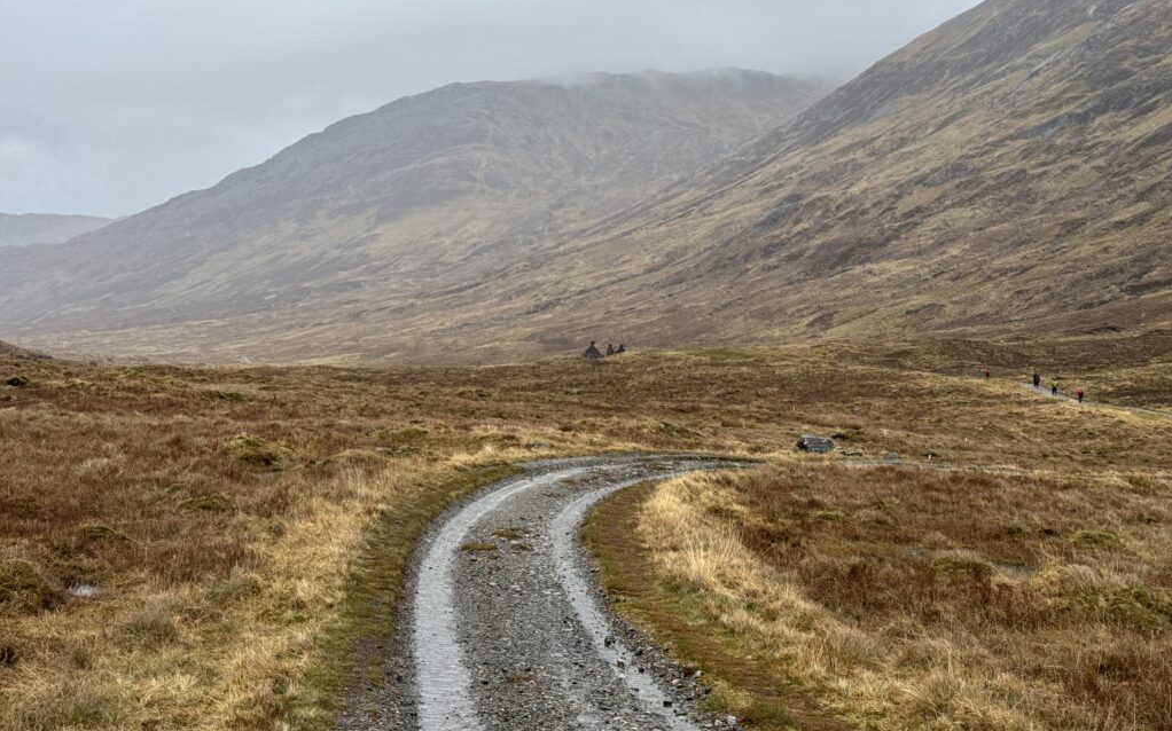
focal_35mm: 51
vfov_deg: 25.3
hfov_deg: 39.6
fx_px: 1628
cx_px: 586
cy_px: 309
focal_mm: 6.76
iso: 64
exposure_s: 1/1724
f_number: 1.78
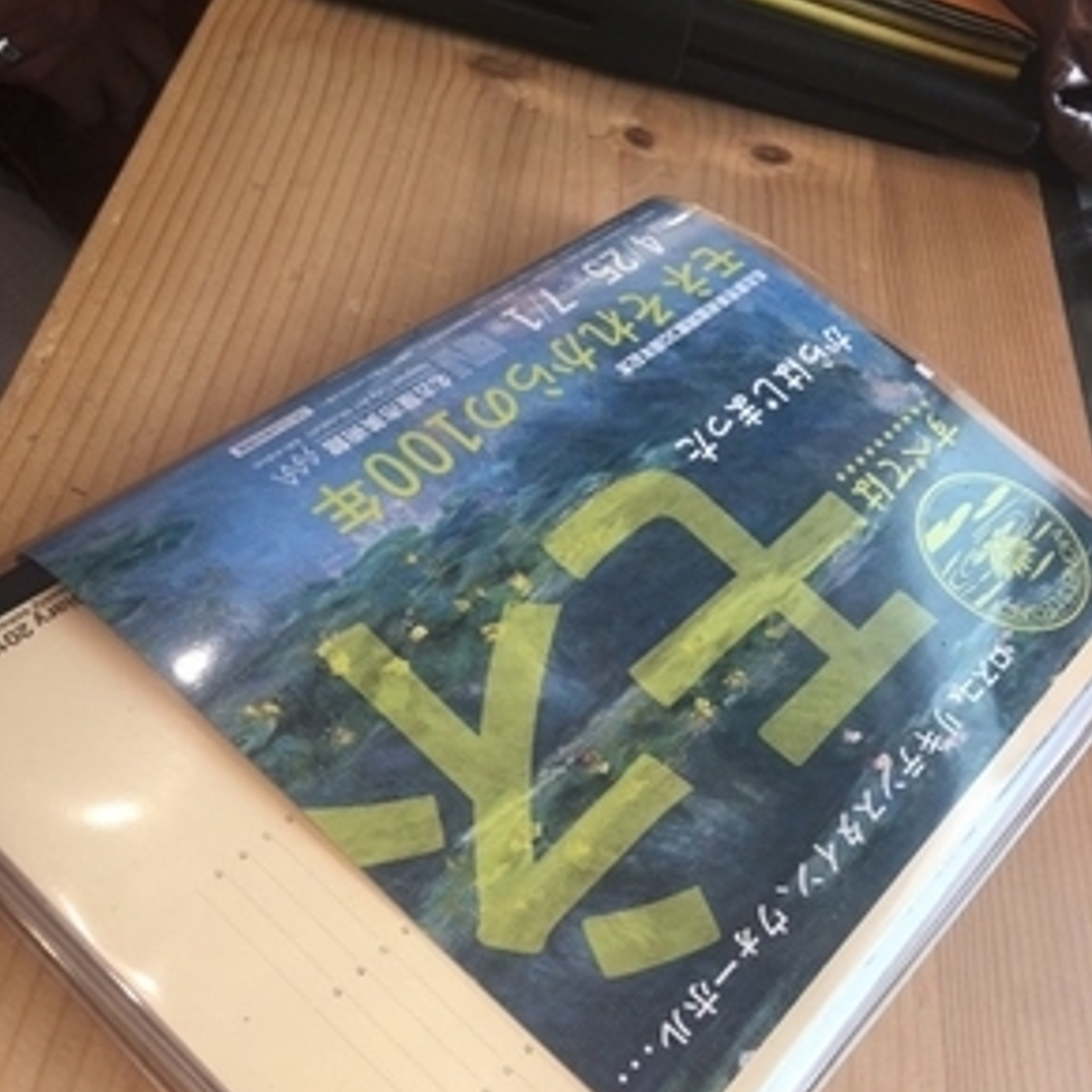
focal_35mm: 34
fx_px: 1213
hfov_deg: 48.4
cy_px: 743
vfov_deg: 47.5
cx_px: 533
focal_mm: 4
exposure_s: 1/20
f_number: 1.8
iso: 40
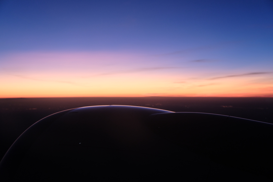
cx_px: 136
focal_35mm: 43
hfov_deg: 45.4
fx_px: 326
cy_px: 91
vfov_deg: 31.2
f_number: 2.8
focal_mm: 28.4
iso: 800
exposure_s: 1/45
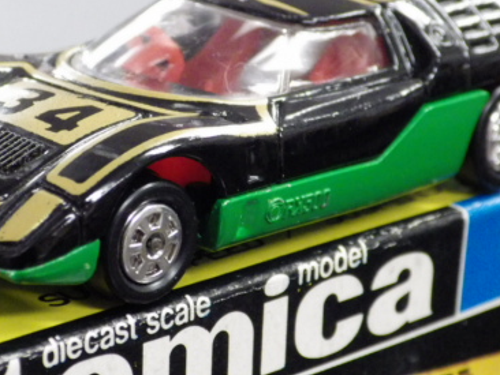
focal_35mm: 180
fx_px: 2602
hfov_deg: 11.0
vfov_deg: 8.3
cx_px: 206
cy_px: 157
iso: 1000
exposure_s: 1/30
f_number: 4.6
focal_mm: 18.4
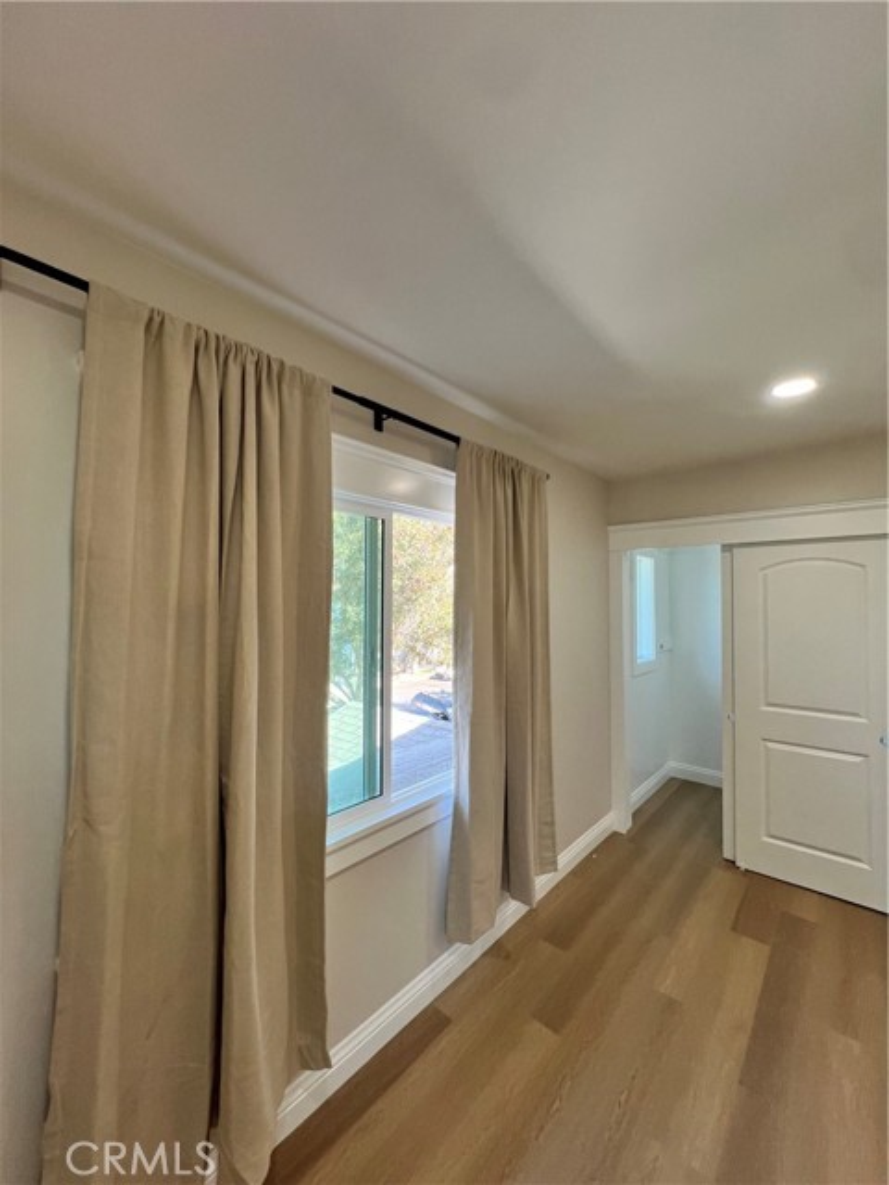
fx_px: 445
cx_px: 444
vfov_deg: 106.2
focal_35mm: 13
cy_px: 592
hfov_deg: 89.9
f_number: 1.8
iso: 64
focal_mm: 1.57
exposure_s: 1/120
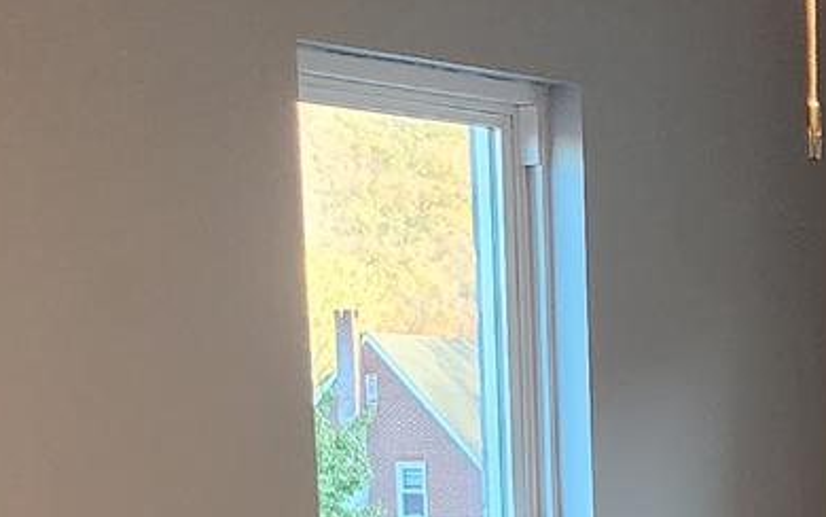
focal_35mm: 128
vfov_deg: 9.7
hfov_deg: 16.0
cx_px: 822
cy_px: 928
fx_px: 2882
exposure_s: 1/120
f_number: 1.8
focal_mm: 6.4
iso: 320
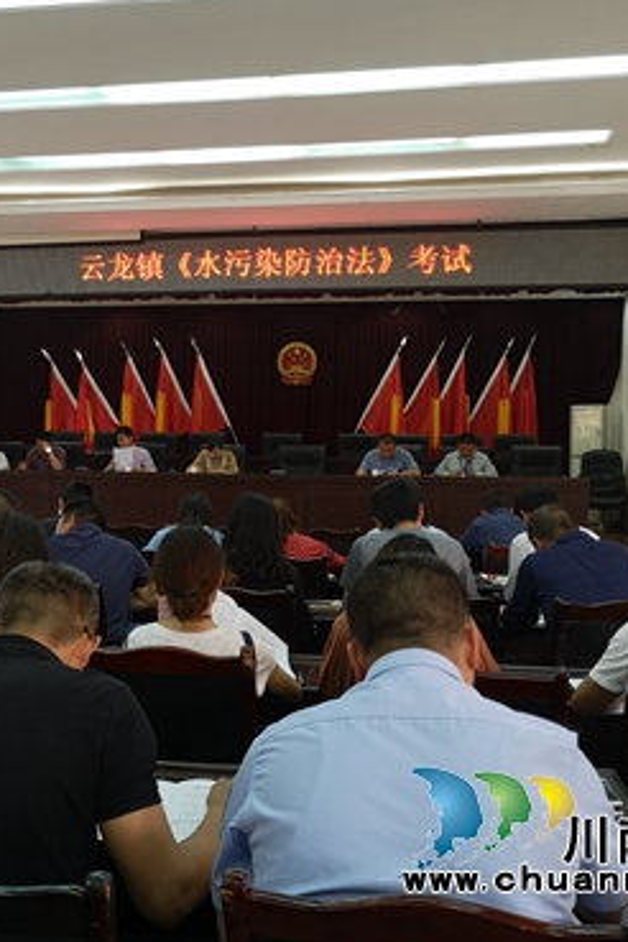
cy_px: 476
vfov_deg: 50.7
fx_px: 994
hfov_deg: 34.8
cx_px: 217
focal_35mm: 38
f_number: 1.8
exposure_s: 1/50
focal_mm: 3.95
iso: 125
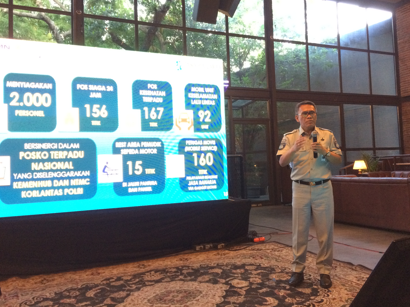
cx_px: 209
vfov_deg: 45.4
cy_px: 148
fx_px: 367
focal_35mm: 31
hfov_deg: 58.3
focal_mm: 4.15
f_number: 2.2
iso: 320
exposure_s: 1/25
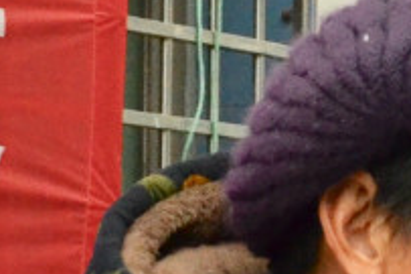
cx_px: 921
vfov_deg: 5.5
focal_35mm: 248
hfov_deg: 7.8
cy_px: 318
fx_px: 2828
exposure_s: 1/500
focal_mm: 21
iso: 1600
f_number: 3.8
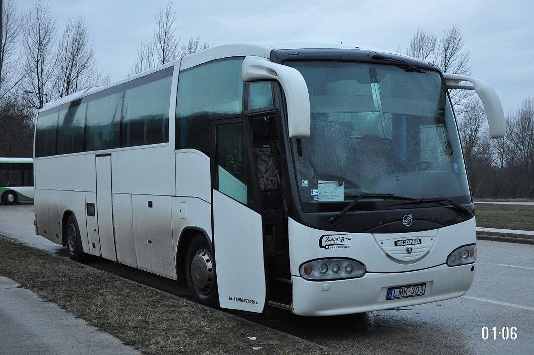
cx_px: 267
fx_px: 711
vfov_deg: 28.0
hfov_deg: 41.2
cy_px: 178
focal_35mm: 48
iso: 1600
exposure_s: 1/60
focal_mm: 32
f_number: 4.2
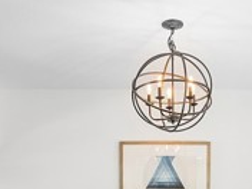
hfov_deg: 34.0
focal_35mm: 56
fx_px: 408
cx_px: 170
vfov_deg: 24.3
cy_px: 209
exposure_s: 1/15
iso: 1000
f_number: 5
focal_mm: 16
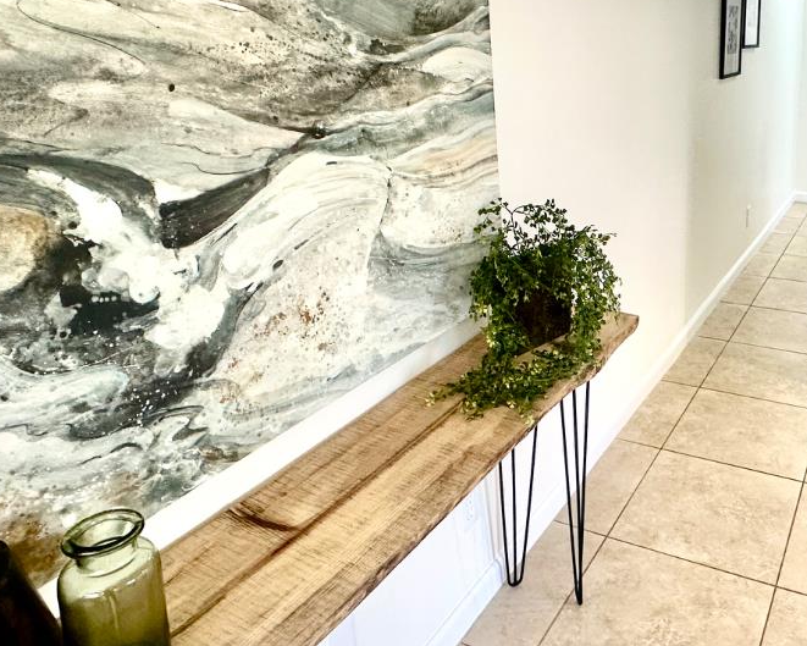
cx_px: 608
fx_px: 741
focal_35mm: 31
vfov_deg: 46.2
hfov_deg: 54.4
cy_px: 201
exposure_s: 1/60
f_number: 2.2
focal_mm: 2.22
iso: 160
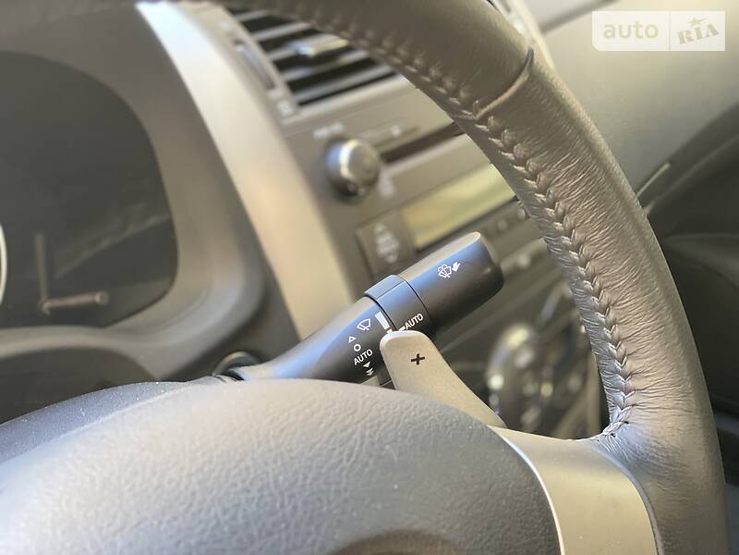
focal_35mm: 52
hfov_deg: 36.8
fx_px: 1110
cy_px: 278
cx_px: 370
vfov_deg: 28.0
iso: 250
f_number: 2
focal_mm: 6
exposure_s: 1/122
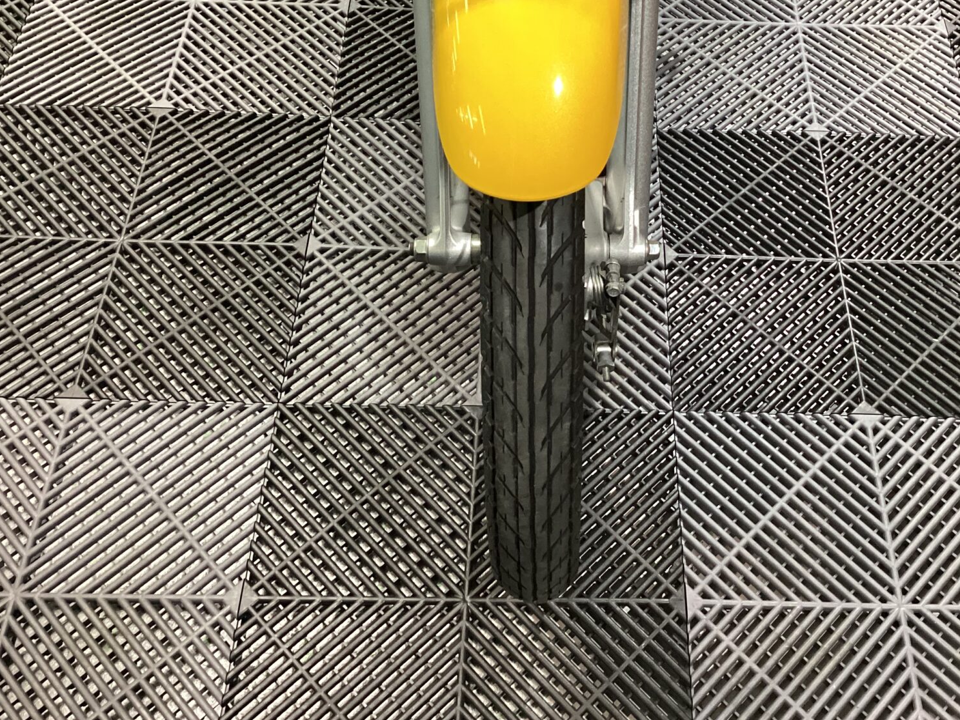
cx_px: 585
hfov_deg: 46.5
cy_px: 267
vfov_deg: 35.7
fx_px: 1109
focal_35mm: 40
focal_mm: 3.3
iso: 320
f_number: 2.4
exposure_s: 1/50
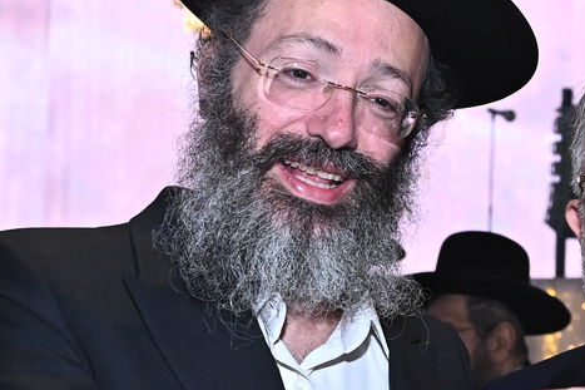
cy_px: 242
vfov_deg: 14.2
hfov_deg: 20.7
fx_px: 1559
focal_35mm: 96
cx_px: 546
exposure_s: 1/200
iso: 2500
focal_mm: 32
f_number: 5.6
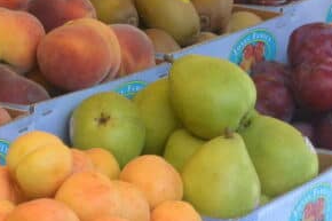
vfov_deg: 6.9
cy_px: -77
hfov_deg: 10.4
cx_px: 156
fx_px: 1825
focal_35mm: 198
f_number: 5
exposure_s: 1/125
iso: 500
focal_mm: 21.1
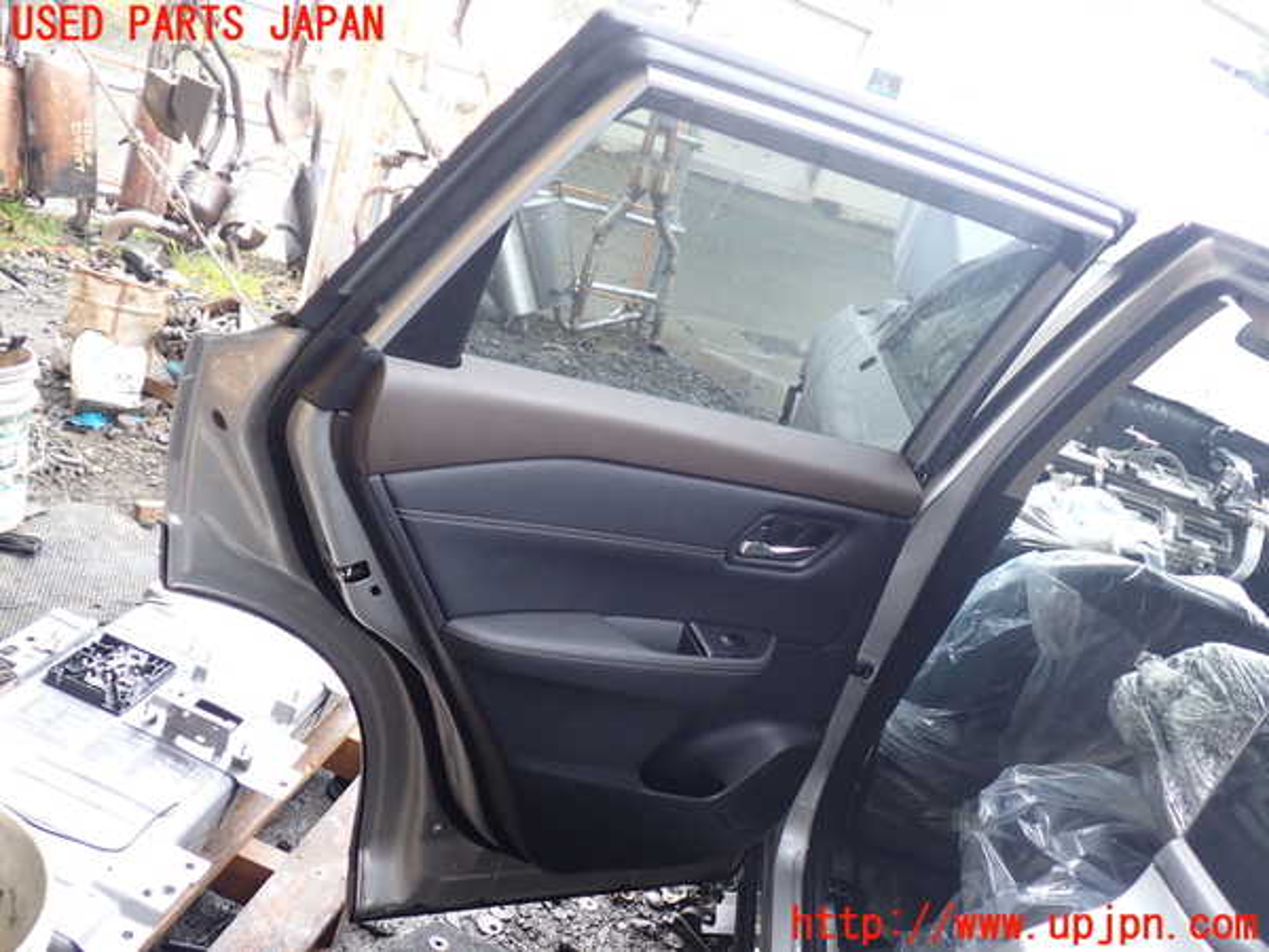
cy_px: 476
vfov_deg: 46.8
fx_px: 1100
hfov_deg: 60.0
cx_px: 634
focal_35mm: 30
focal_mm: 5.4
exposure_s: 1/60
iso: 200
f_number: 2.3
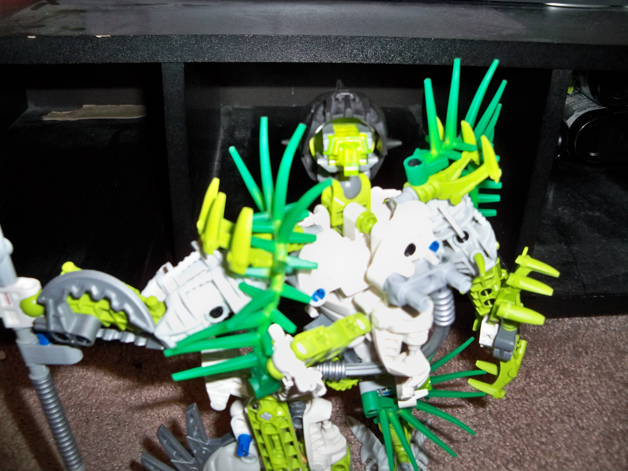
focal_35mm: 35
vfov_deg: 40.7
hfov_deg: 52.6
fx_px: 635
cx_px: 314
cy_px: 236
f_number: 3.5
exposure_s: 1/30
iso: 200
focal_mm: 6.2
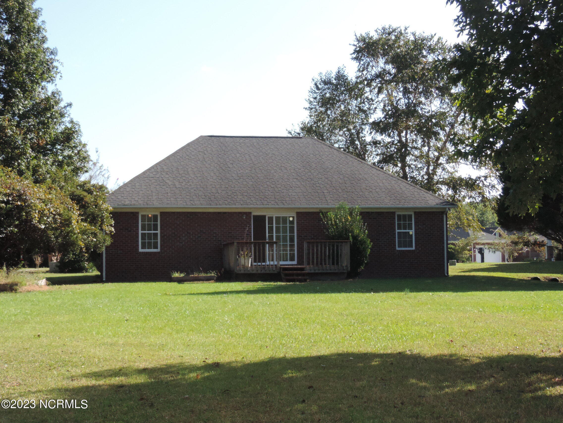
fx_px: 895
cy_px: 212
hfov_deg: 34.9
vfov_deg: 26.6
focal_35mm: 55
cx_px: 282
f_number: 3.7
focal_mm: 9.8
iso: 500
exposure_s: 1/2000
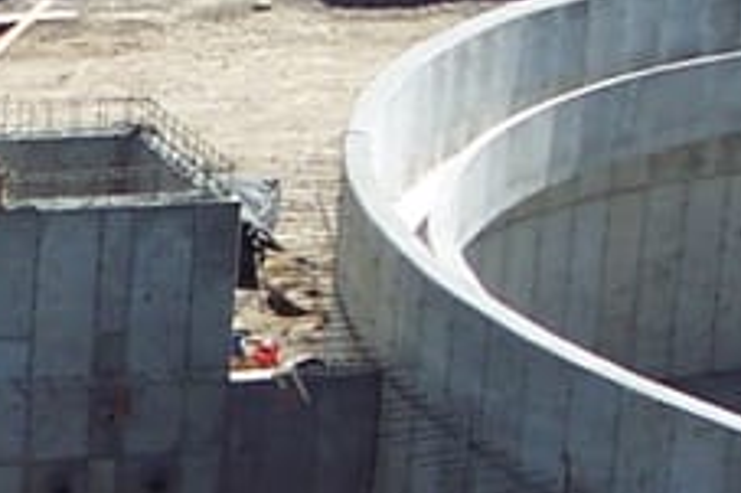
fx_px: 4895
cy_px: 62
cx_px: -426
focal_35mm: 238
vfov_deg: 5.8
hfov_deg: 8.4
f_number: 4
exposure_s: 1/750
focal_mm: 8
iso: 100
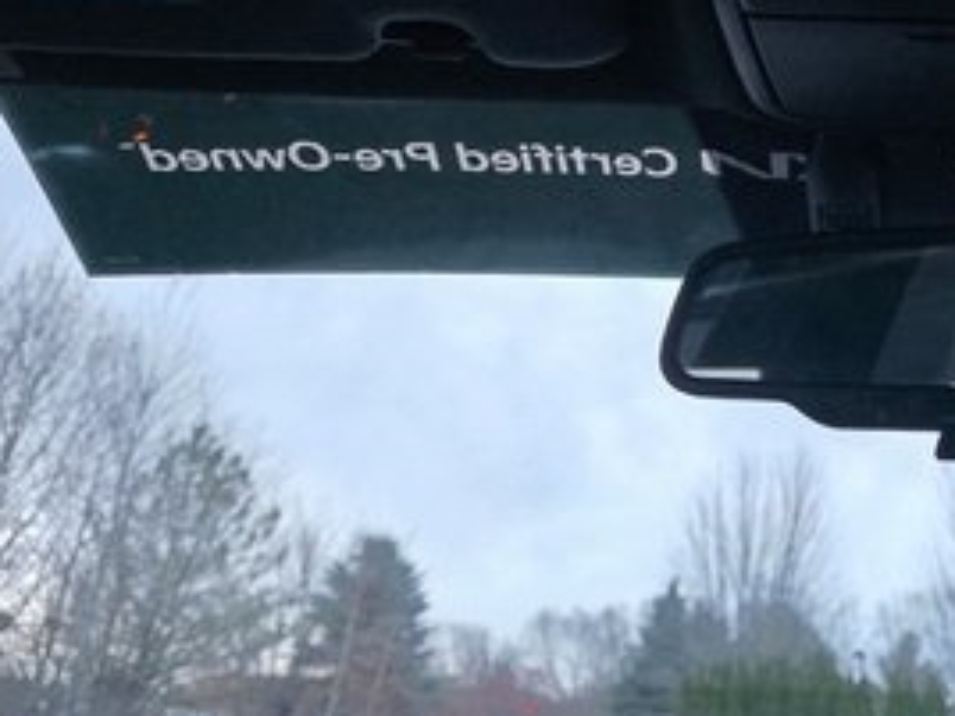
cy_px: -28
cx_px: 994
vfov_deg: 25.1
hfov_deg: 31.8
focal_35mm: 55
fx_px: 1517
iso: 2000
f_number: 1.7
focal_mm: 6.3
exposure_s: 1/120
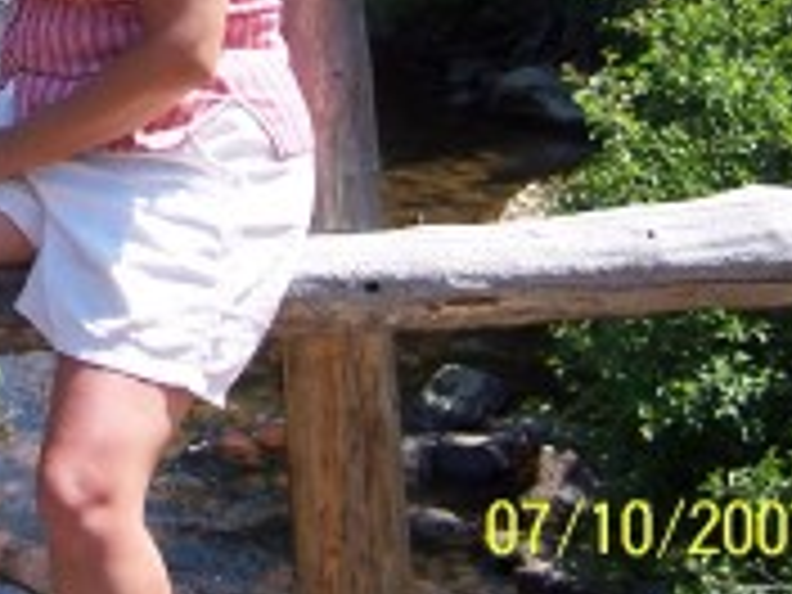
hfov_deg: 19.4
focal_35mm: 97
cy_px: -38
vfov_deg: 14.9
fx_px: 2219
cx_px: -68
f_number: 2.8
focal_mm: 6.3
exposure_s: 1/500
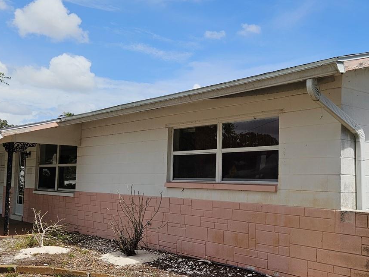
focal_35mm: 43
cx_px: 251
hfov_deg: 43.1
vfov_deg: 33.5
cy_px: 162
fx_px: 458
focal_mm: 5.4
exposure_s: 1/2851
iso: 25
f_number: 1.8
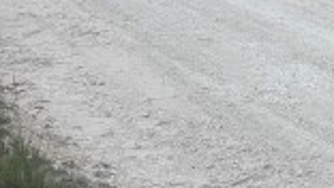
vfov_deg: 6.5
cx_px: 754
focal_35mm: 186
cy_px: -70
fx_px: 1648
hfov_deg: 10.3
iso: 50
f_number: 1.6
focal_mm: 5.96
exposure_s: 1/4854
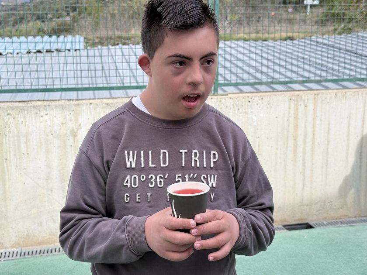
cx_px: 184
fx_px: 509
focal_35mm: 48
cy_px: 138
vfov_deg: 30.3
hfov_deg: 39.7
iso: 64
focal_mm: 6.76
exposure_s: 1/2342
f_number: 1.78
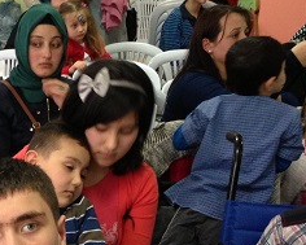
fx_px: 824
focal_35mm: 91
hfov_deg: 20.1
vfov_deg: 16.6
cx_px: -26
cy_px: 233
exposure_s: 1/20
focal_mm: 4.13
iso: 160
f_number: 2.4
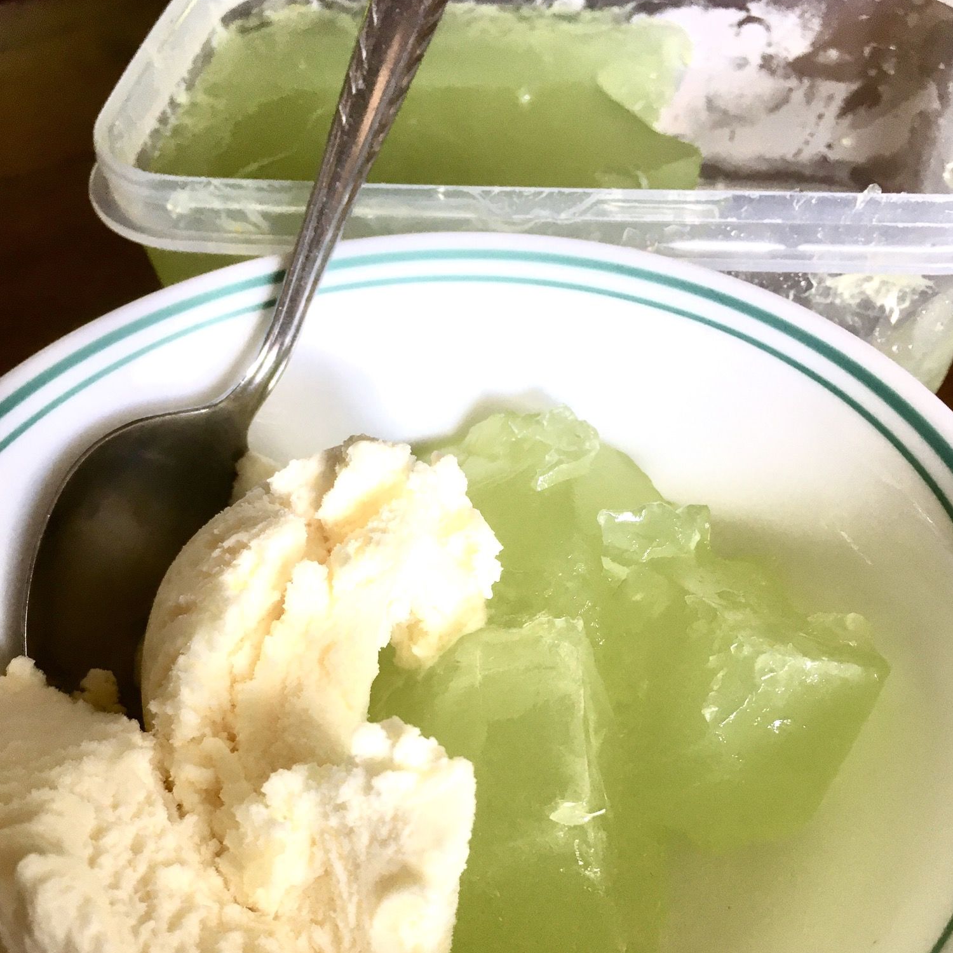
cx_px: 478
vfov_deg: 46.4
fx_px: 1090
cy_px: 641
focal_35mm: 35
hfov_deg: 47.2
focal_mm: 4.15
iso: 64
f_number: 2.2
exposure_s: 1/33
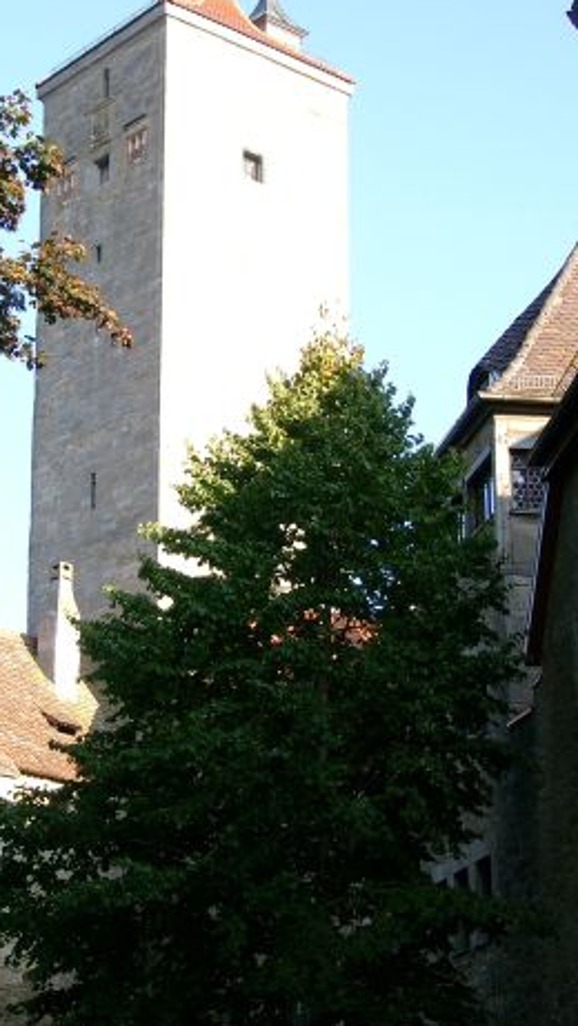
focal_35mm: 75
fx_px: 2043
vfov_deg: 28.2
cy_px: 513
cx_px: 153
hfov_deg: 16.0
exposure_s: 1/168
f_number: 4
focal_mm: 11.05
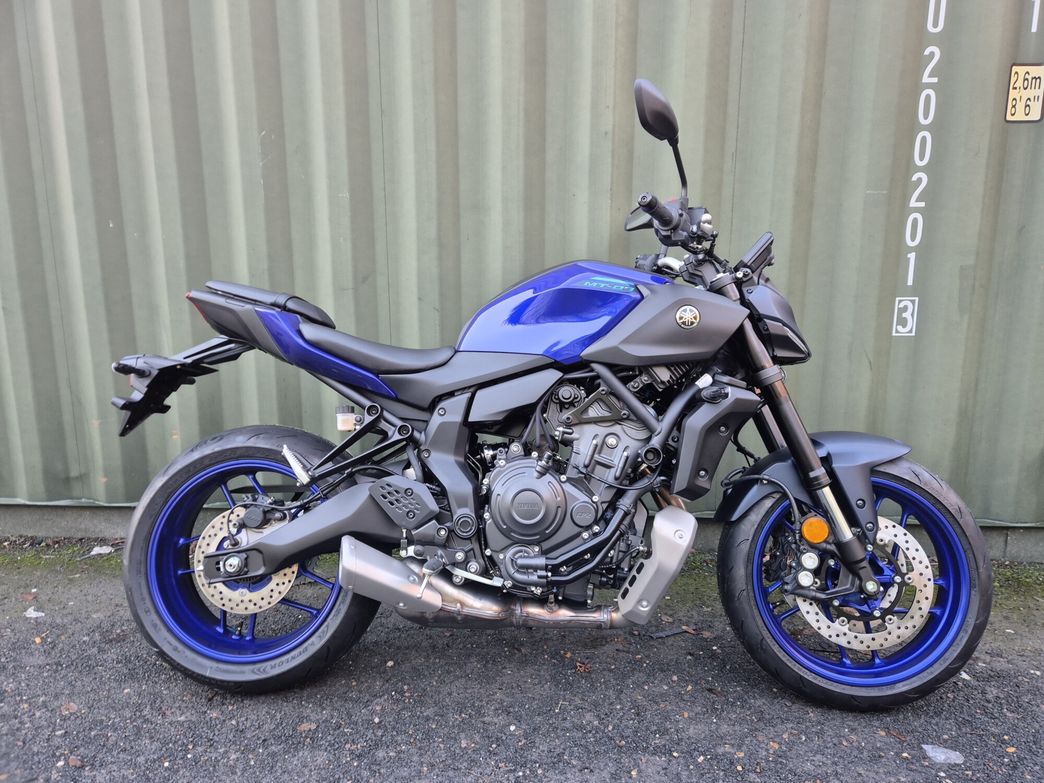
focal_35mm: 23
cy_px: 392
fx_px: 694
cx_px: 522
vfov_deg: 58.9
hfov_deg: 73.9
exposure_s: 1/100
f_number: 1.8
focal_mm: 5.4
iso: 250
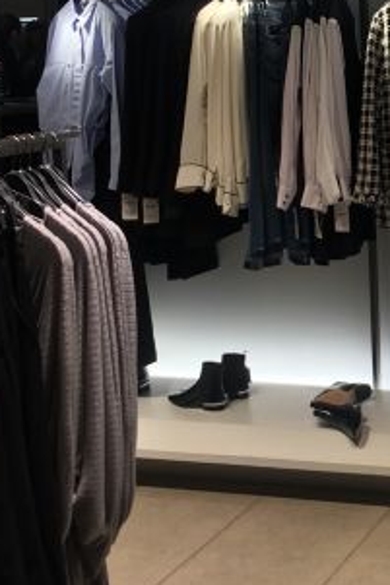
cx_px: 528
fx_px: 1139
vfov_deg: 28.5
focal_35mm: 70
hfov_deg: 18.0
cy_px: 154
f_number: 2.2
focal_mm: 4.15
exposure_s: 1/50
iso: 25
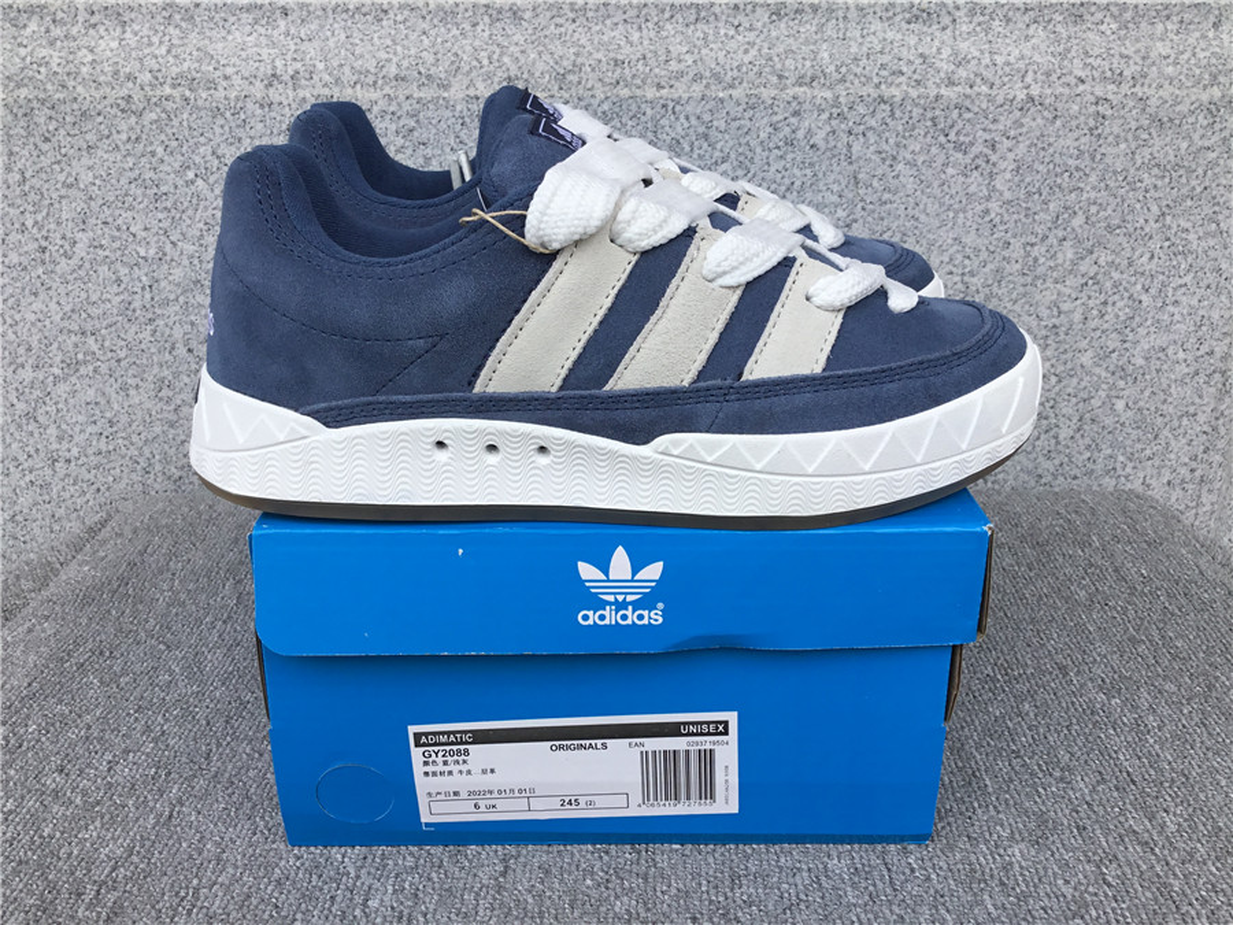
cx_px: 616
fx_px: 1104
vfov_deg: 45.4
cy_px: 462
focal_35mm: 31
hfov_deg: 58.4
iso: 25
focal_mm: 3.3
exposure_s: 1/381
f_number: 2.4
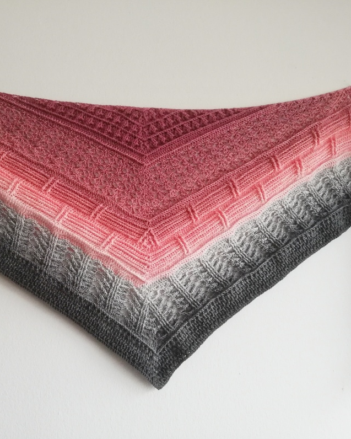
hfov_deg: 42.8
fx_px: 441
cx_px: 117
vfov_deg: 52.8
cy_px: 219
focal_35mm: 34
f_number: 2.2
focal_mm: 3.81
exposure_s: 1/33.3
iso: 400
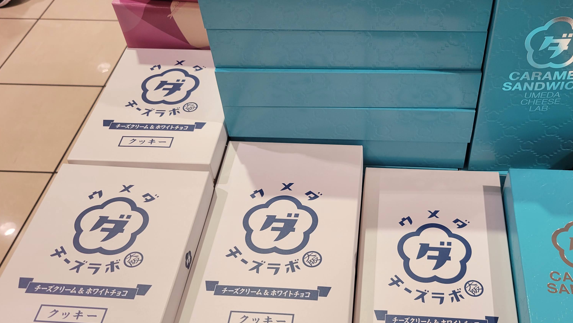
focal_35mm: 38
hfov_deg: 52.1
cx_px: 367
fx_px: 577
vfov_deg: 31.2
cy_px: 184
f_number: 1.8
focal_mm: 5.4
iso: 80
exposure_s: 1/120
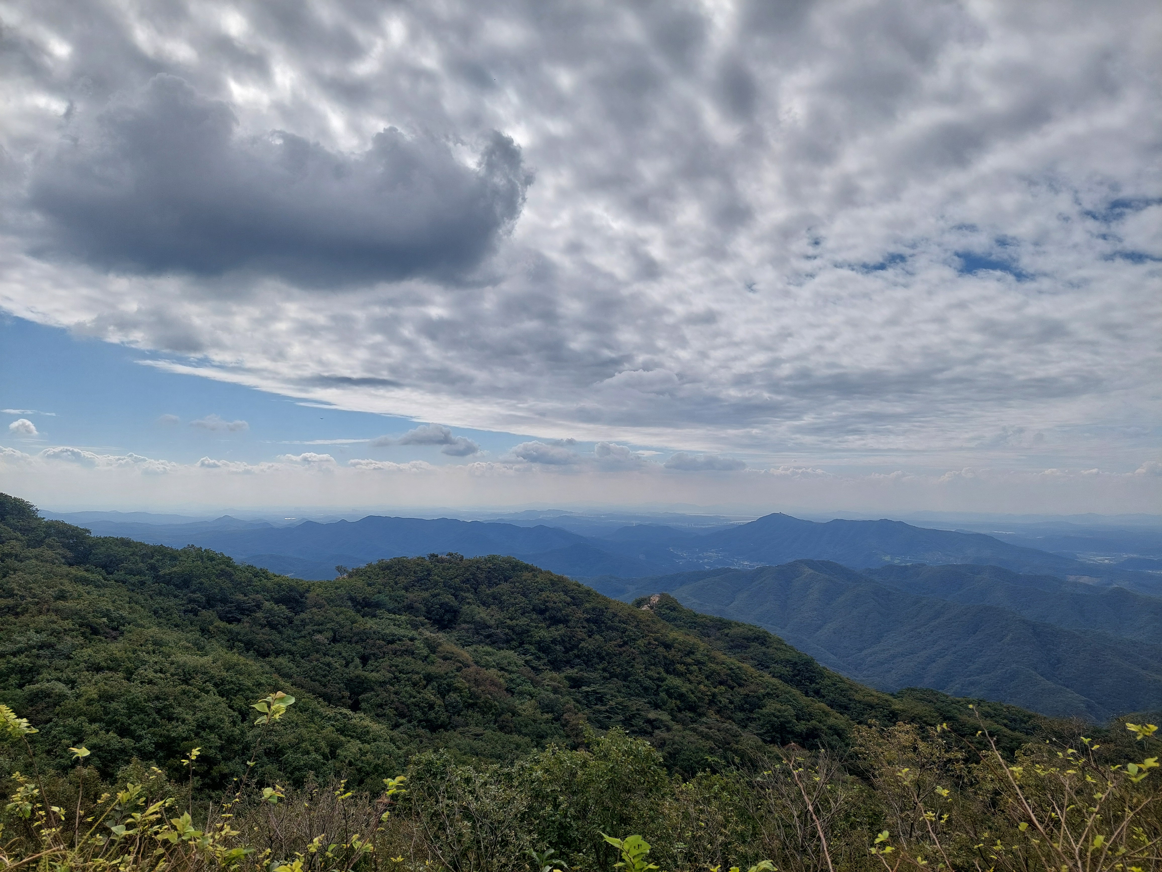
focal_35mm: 25
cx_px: 581
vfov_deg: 54.9
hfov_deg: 69.4
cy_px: 436
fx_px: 839
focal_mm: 5.23
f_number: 1.8
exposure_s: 1/3683
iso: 40
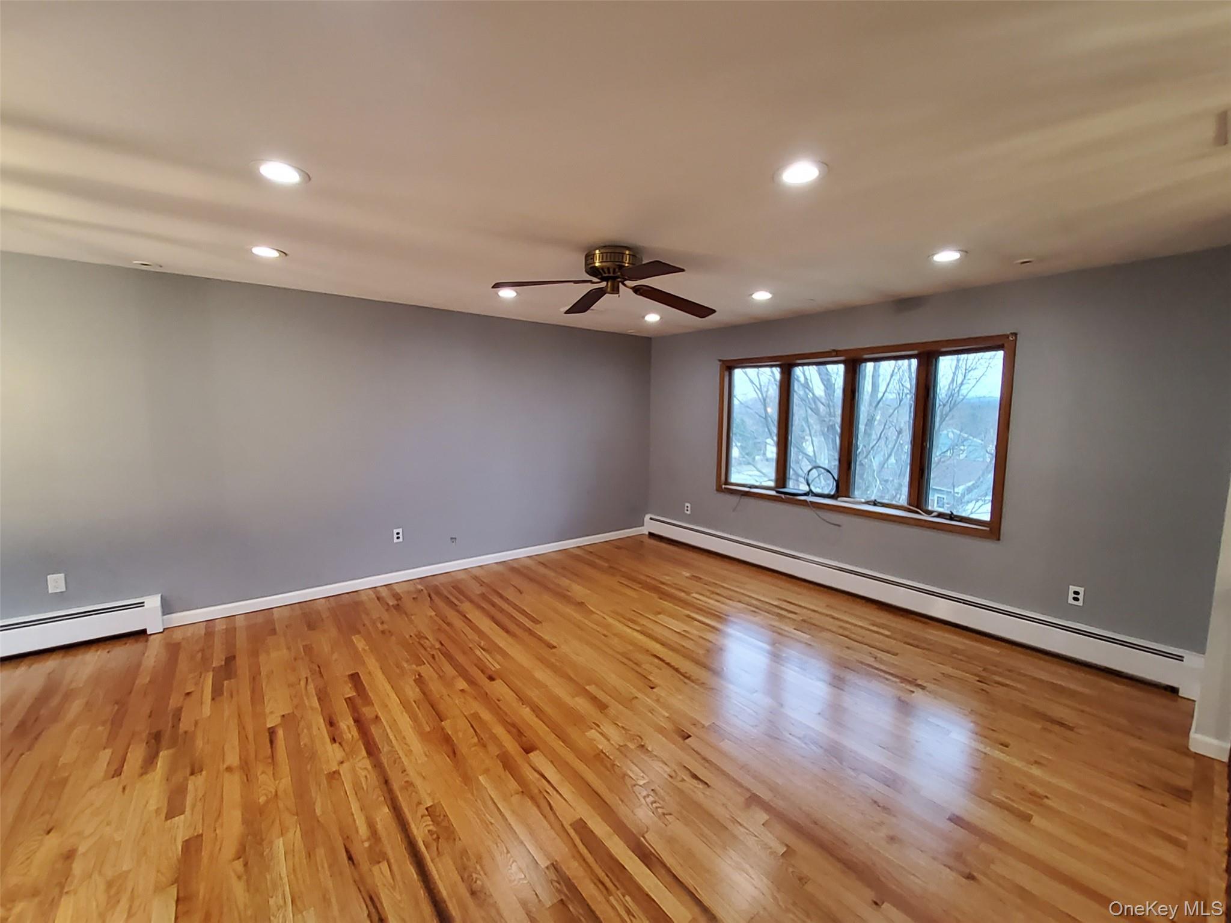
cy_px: 462
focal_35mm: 13
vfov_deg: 89.9
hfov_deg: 106.2
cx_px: 616
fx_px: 462
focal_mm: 1.13
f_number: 2.2
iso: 250
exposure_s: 1/30
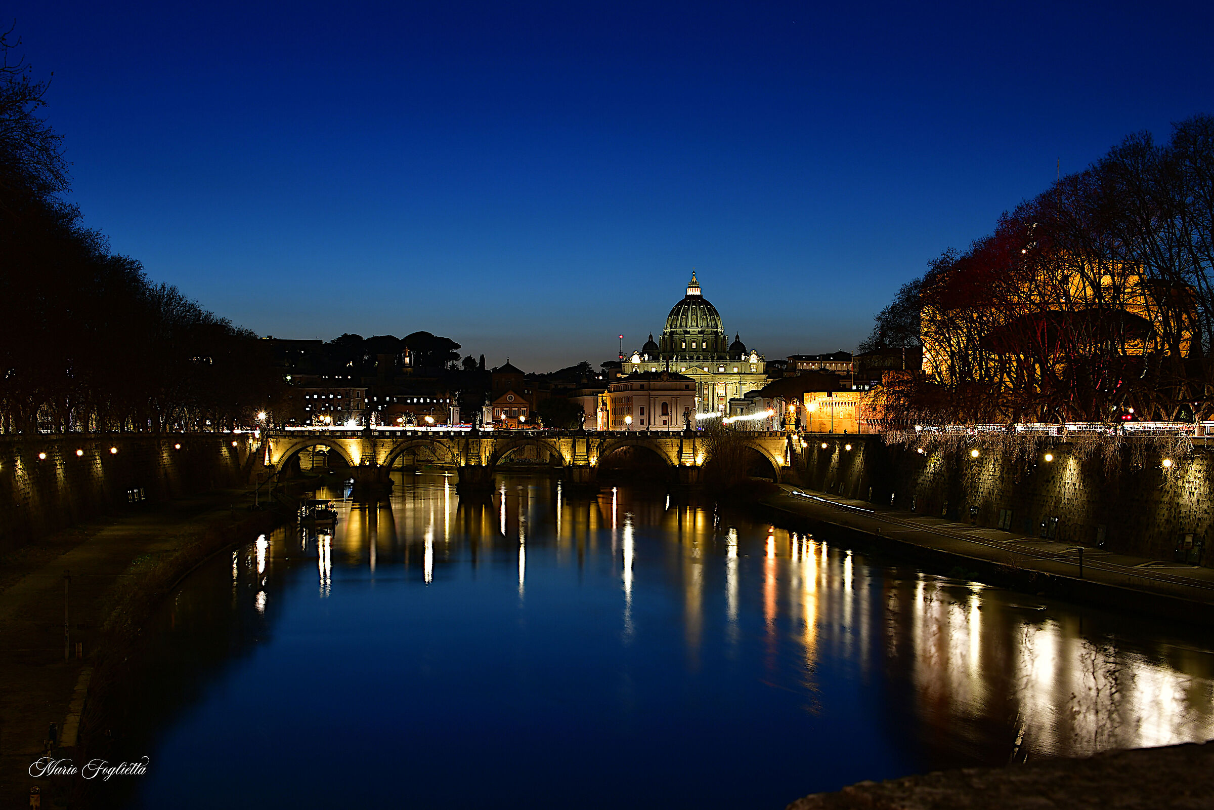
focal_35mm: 48
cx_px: 607
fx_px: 1619
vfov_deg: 28.1
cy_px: 405
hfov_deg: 41.1
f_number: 11
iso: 100
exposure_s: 15
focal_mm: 32
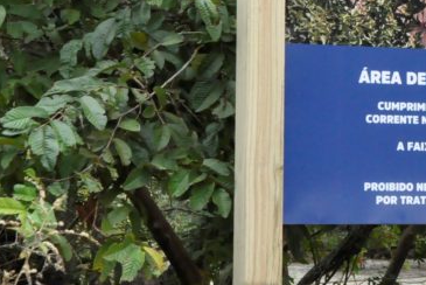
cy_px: 75
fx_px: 1990
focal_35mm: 168
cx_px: 556
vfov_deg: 8.2
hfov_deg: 11.9
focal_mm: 40
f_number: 11
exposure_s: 1/500
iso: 2500
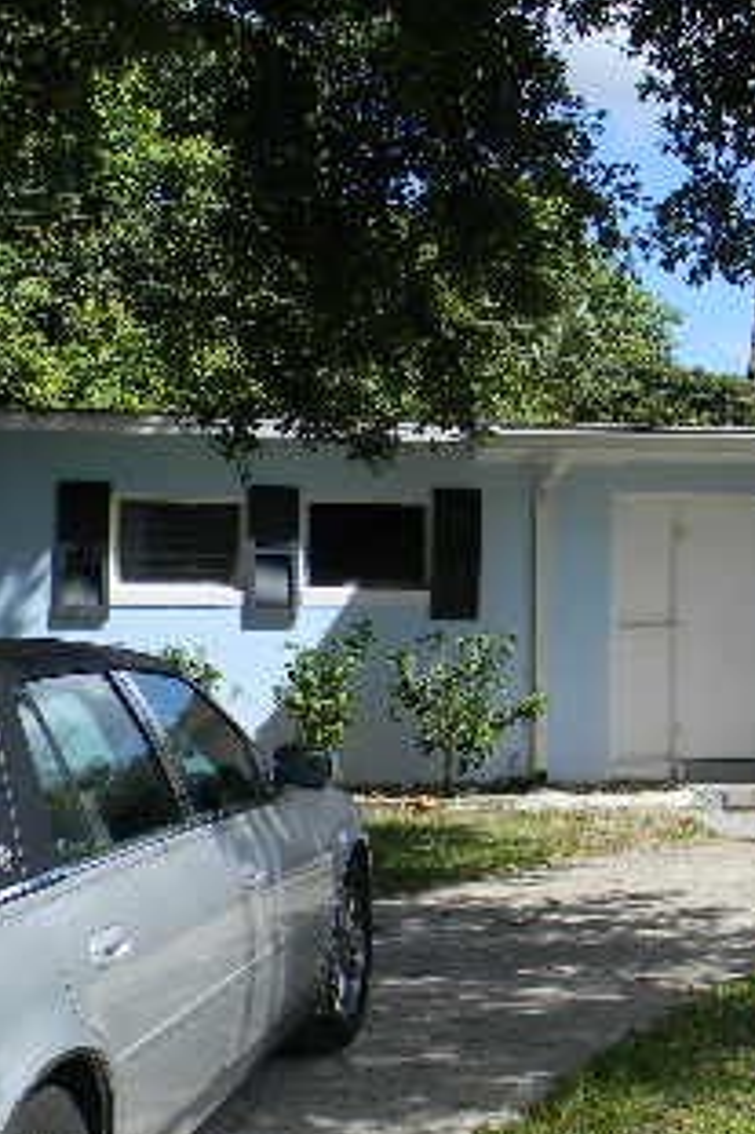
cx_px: 810
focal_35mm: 60
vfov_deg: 33.4
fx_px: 1889
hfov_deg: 21.5
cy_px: 576
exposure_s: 1/728
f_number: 3.5
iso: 80
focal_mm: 5
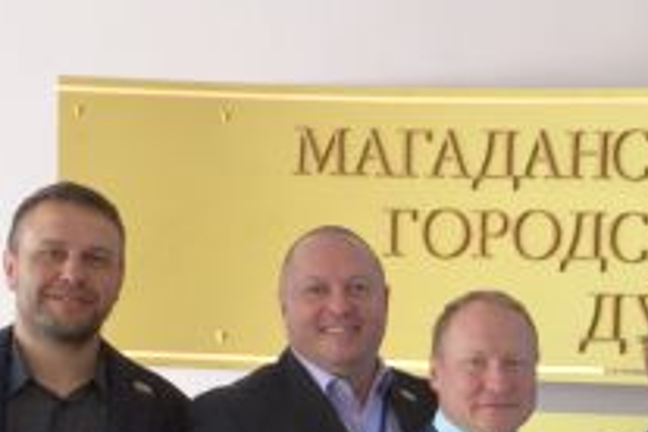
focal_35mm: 139
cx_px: 795
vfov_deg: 9.6
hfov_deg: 14.3
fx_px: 2502
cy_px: 654
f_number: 4
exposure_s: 1/60
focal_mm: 24
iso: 500
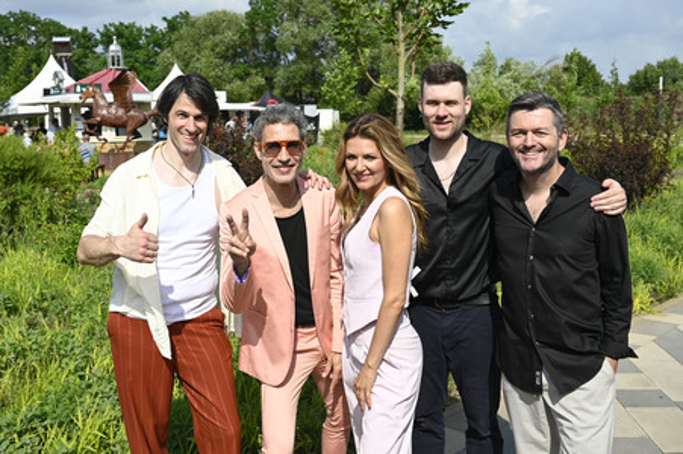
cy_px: 227
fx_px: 682
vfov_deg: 36.8
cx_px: 342
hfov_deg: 53.2
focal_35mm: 36
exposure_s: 1/400
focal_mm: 36
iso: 100
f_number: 7.1
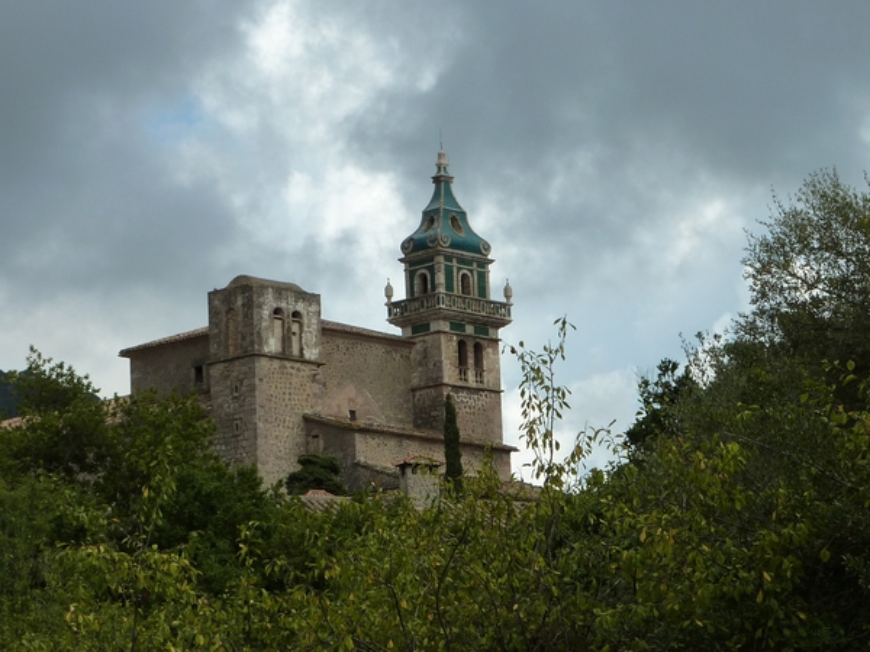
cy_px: 326
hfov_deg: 17.6
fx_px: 2815
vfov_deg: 13.2
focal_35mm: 112
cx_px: 435
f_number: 5
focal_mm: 12.8
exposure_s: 1/500
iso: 125
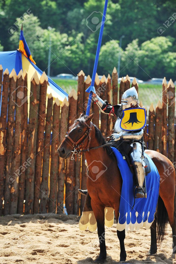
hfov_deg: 9.1
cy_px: 132
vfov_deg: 13.7
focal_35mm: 150
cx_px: 88
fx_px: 1101
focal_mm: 150
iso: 200
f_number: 4
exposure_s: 1/800
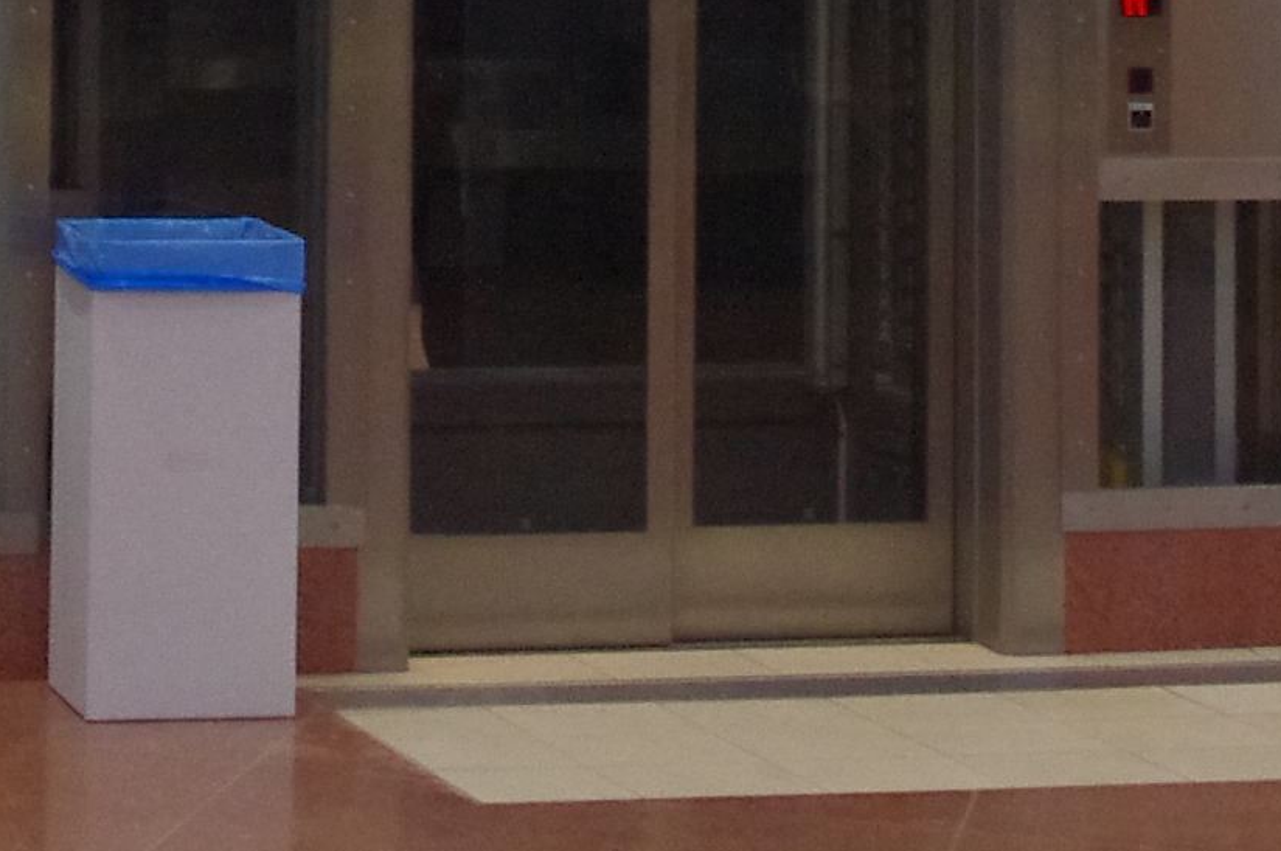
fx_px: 6646
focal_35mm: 187
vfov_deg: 7.0
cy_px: -1101
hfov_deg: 11.0
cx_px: 183
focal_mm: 24.38
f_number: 7.1
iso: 1600
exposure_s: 1/50
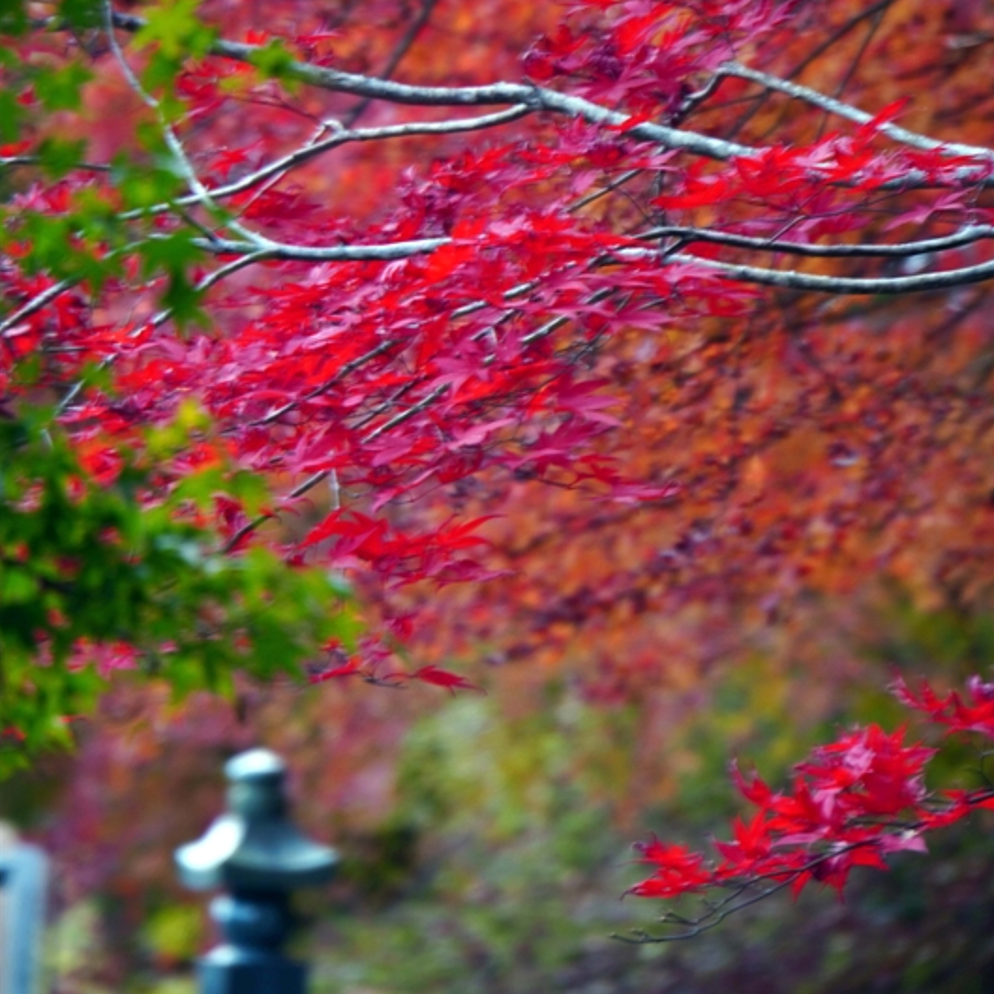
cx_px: 498
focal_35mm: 385
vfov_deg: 4.5
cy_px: 287
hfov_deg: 4.6
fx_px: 12508
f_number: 6.3
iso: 100
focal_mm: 200
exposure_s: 1/40
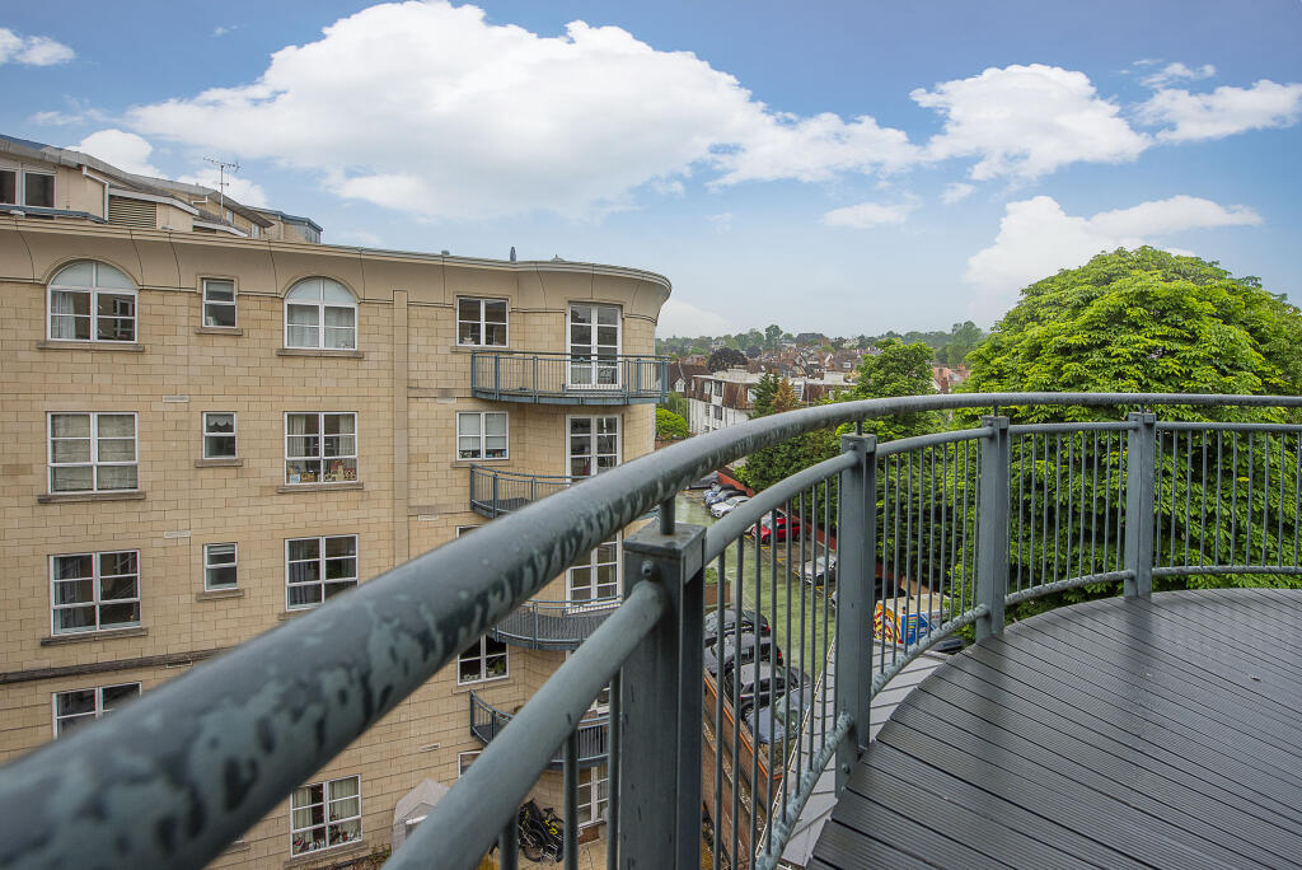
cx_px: 651
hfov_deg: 104.2
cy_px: 435
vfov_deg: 81.3
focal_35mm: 14
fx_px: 507
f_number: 6.3
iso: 320
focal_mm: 14
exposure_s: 1/1250
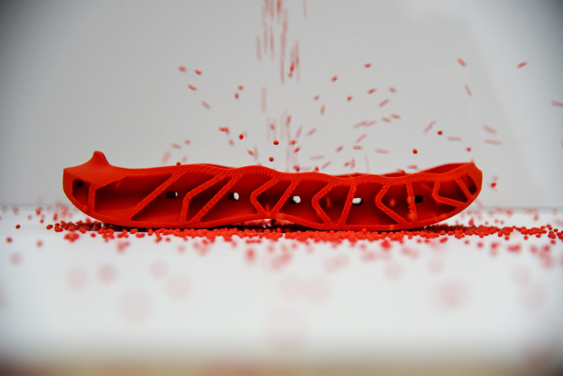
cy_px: 188
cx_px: 282
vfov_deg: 18.2
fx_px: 1173
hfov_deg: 27.0
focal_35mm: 75
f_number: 4
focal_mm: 75
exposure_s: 1/125
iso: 2800
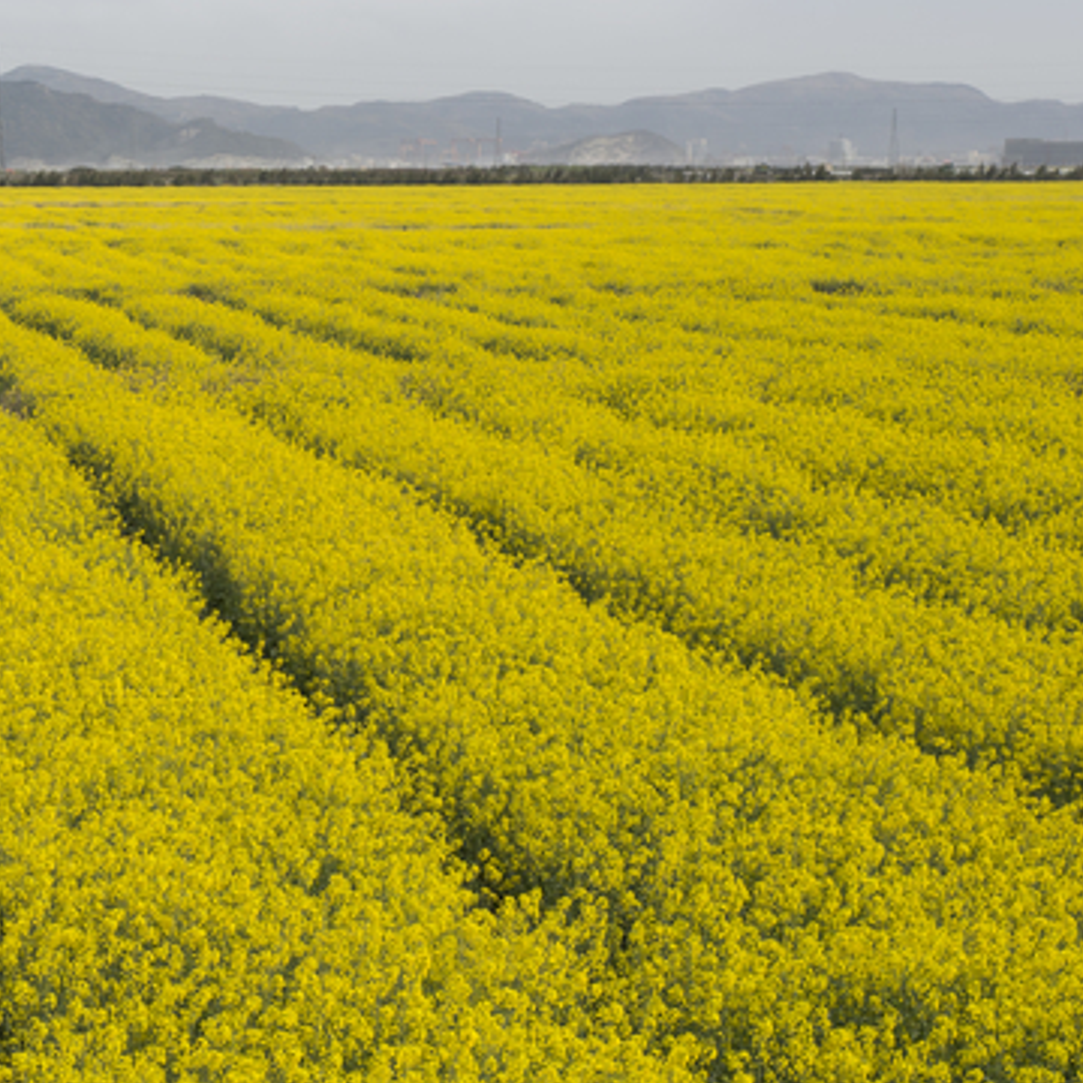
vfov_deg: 14.8
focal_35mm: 118
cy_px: 602
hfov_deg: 14.3
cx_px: -265
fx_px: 4177
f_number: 7.1
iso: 100
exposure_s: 1/640
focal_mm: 50
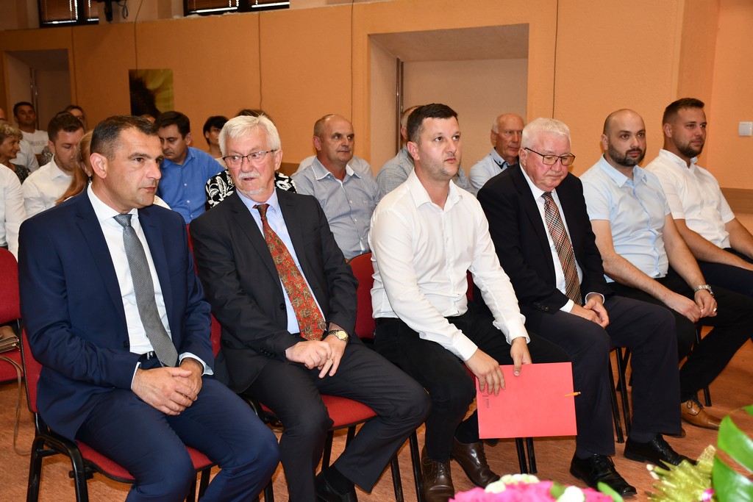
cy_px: 251
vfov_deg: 28.1
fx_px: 1004
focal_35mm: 48
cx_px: 376
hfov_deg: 41.1
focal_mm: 32
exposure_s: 1/60
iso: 640
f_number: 4
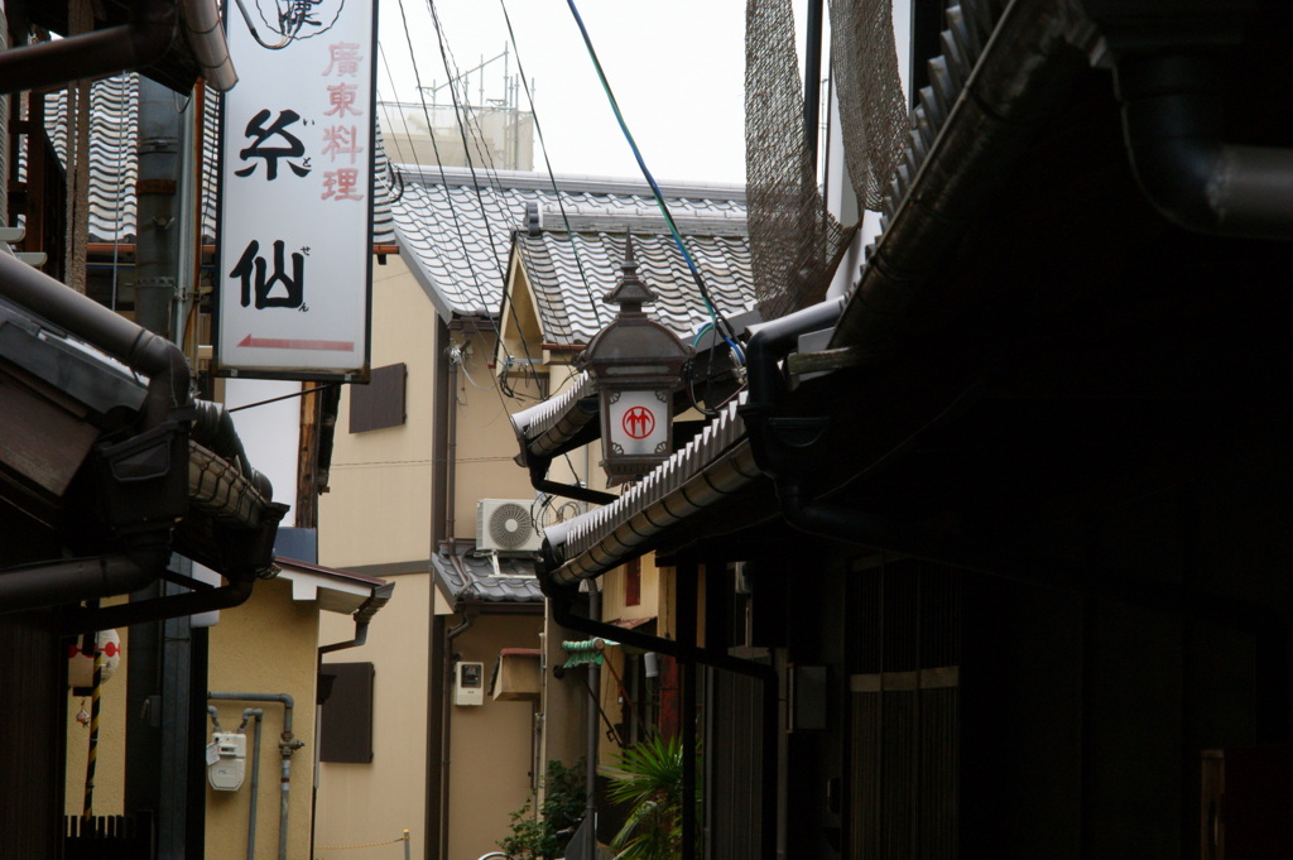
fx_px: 4576
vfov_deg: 10.7
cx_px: 646
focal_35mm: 128
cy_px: 430
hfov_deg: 16.1
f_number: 16
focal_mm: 85
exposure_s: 1/125
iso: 400
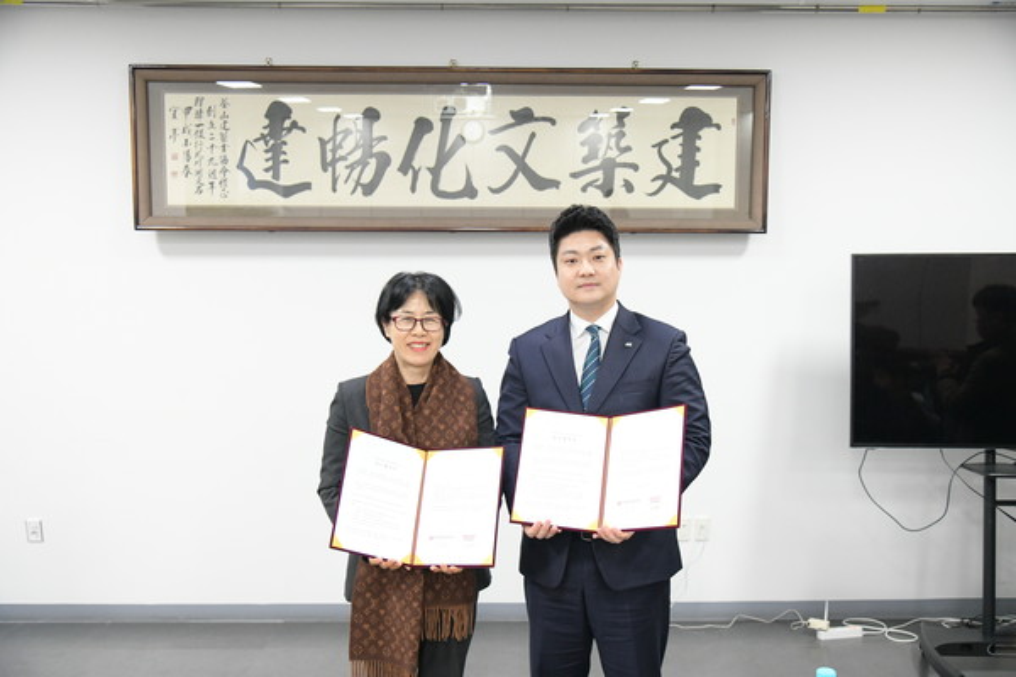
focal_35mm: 31
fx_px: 875
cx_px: 508
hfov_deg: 60.3
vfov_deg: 42.3
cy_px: 338
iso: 5000
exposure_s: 1/250
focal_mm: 31
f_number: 4
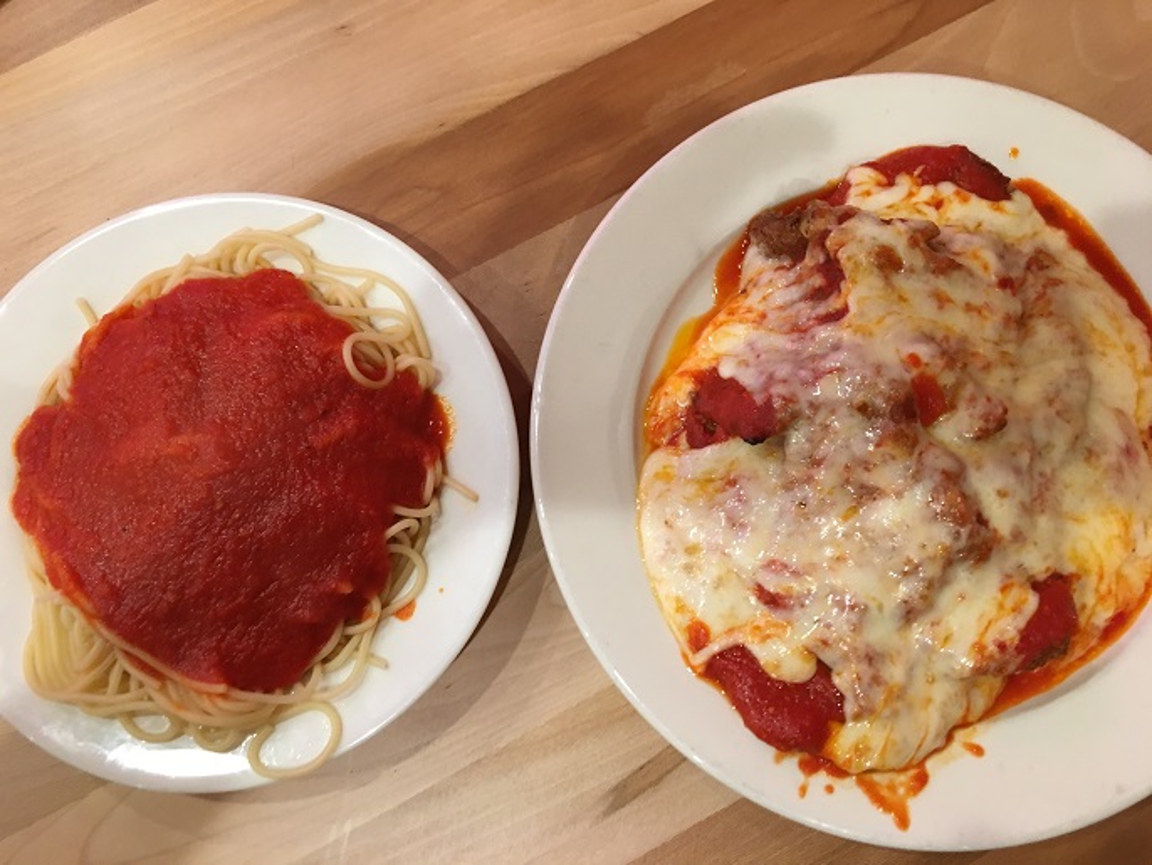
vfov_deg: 48.3
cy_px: 432
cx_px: 576
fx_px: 965
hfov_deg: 61.6
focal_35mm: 29
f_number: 2.2
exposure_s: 1/30
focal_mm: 4.15
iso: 100
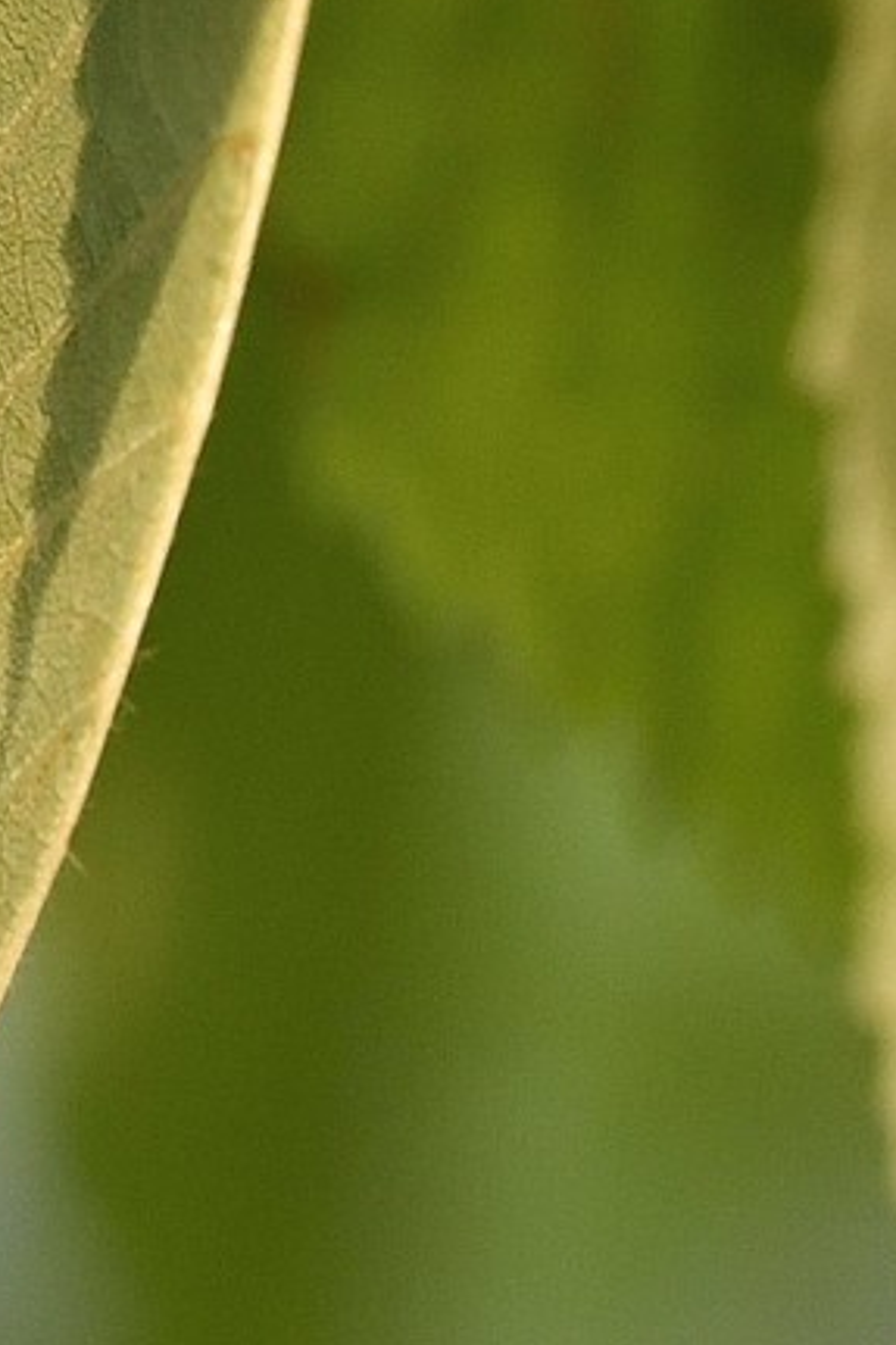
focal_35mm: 1115
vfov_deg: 1.8
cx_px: -1539
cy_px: -1215
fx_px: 41657
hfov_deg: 1.2
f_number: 7.1
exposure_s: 1/80
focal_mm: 200
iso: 1600
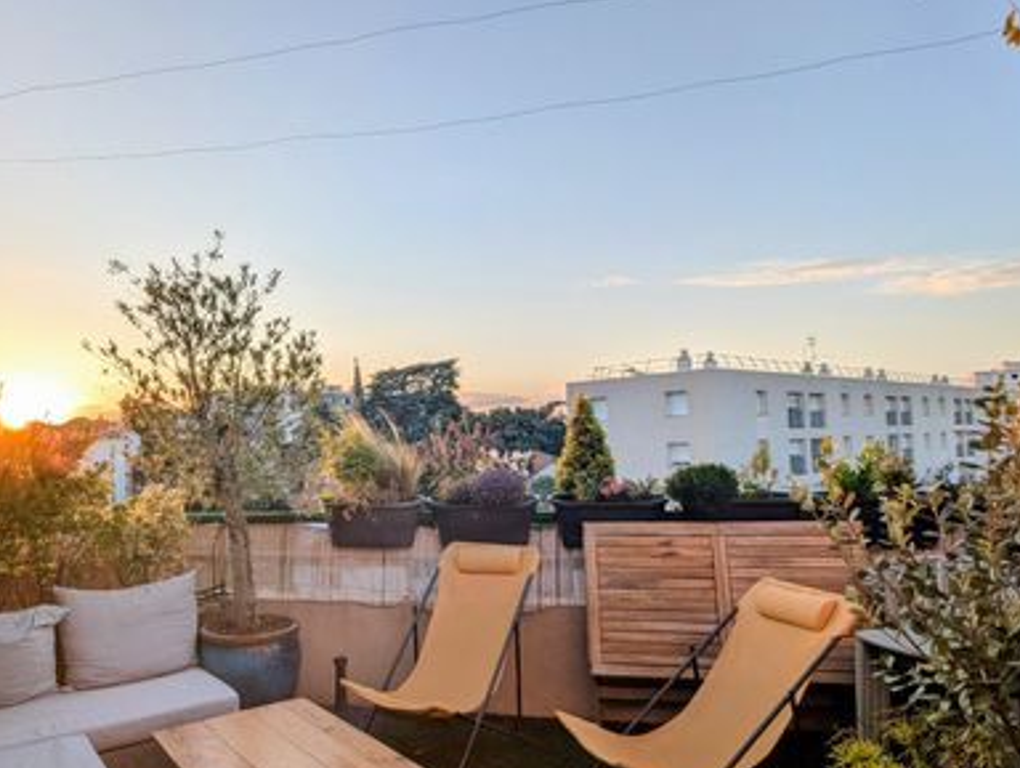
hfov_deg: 68.3
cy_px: 420
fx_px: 738
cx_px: 385
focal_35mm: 25
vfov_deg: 54.9
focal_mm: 2.35
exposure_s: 1/593
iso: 33
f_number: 2.2
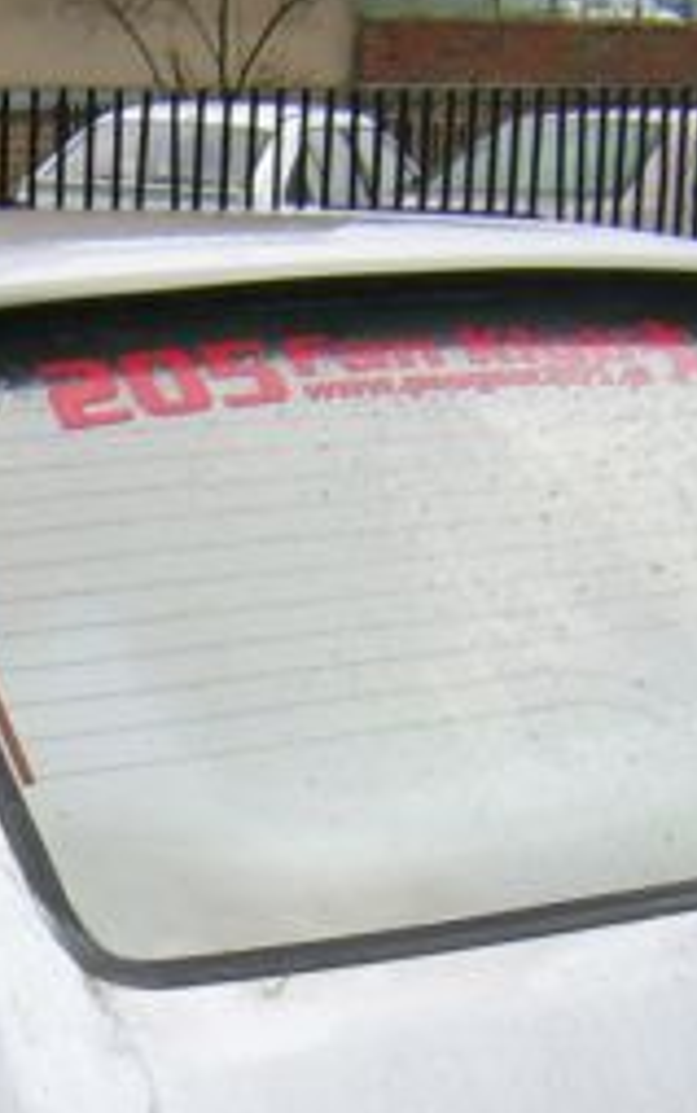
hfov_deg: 11.0
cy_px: 999
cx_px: -127
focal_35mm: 117
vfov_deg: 17.6
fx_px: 3552
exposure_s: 1/92
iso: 50
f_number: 2.8
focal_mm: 5.95
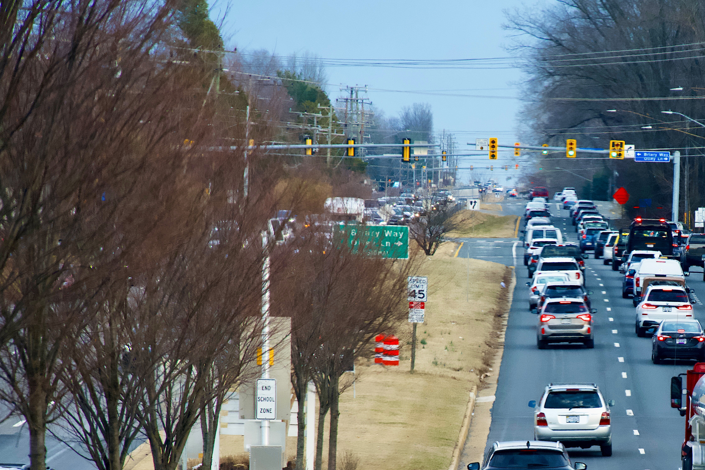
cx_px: 602
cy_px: 378
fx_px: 7225
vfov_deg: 3.7
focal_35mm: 369
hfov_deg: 5.6
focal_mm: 200
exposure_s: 1/640
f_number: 6.3
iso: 1250
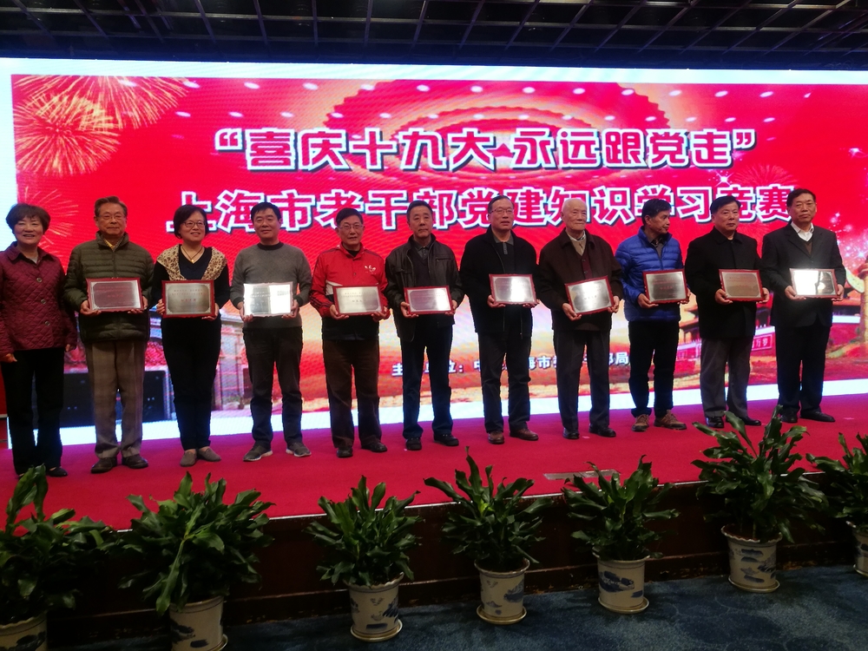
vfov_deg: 51.4
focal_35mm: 27
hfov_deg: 65.3
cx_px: 434
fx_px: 677
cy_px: 326
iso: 125
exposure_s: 1/50
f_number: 2.2
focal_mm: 4.5
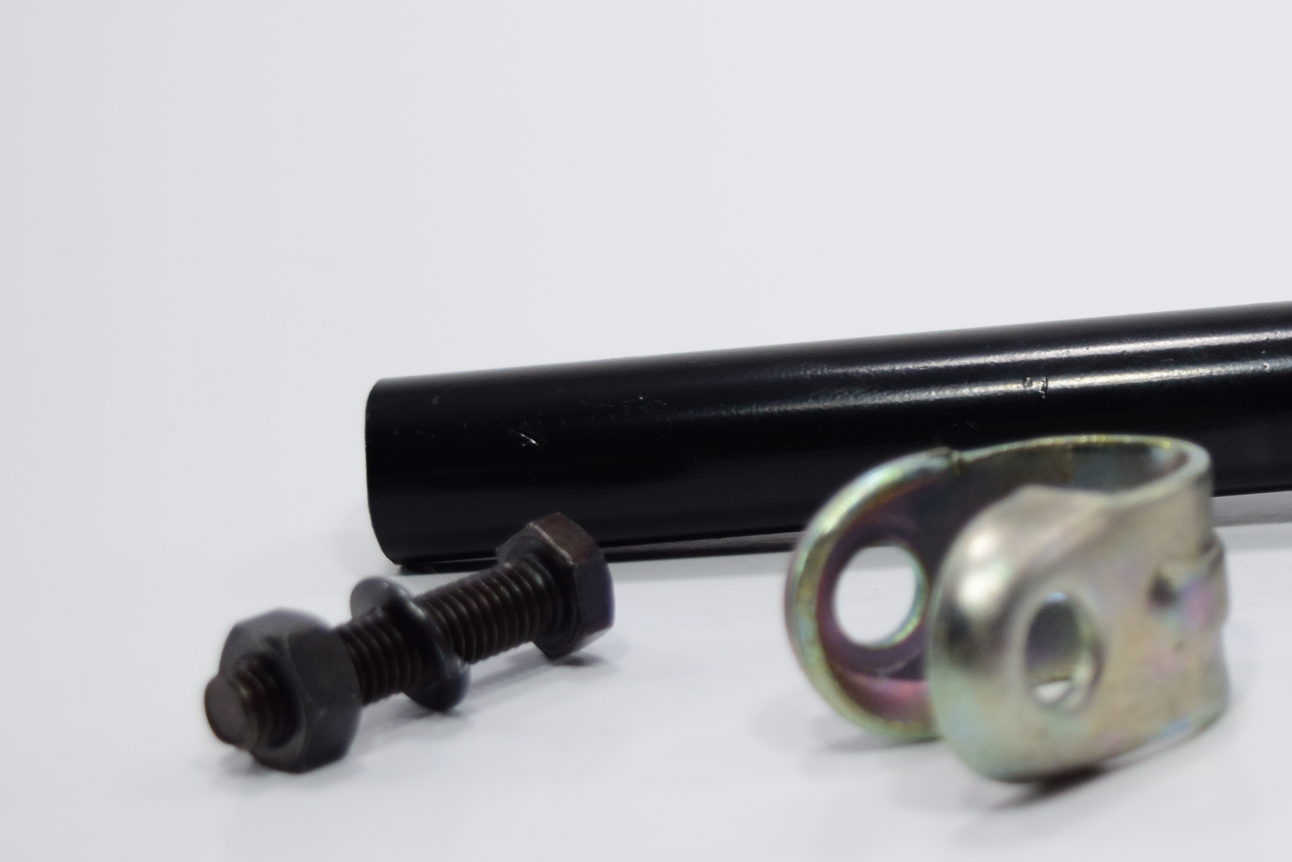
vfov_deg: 11.9
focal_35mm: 115
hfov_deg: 17.6
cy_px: 315
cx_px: 1117
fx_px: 4131
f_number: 4.5
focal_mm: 35
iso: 400
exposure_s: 1/200
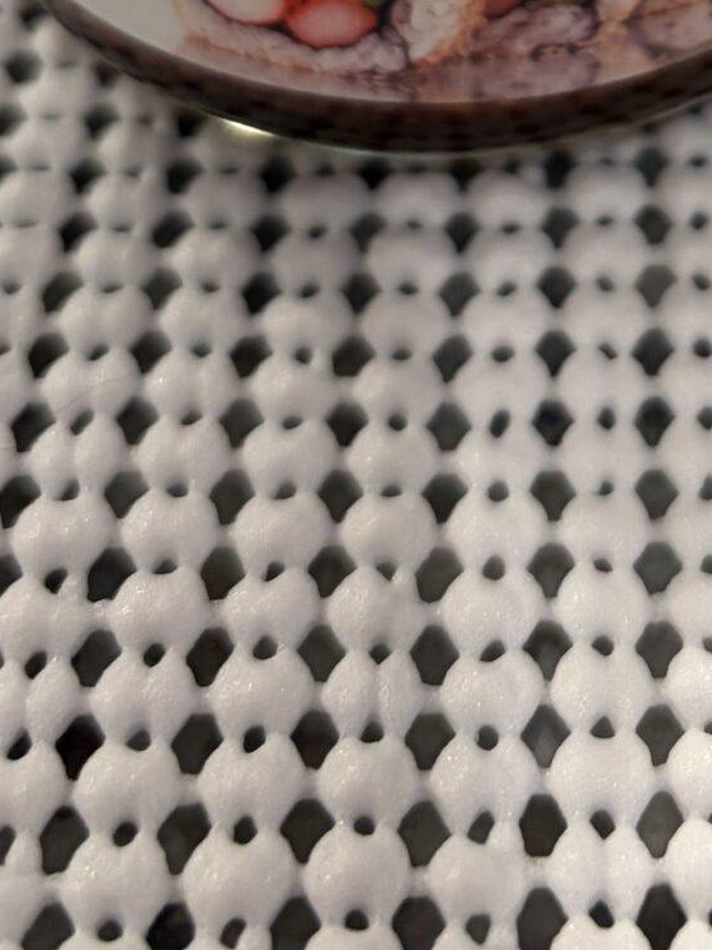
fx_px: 2441
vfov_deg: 19.4
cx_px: 746
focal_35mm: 89
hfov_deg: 16.2
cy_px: -445
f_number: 1.6
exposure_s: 1/60
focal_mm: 5.96
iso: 125
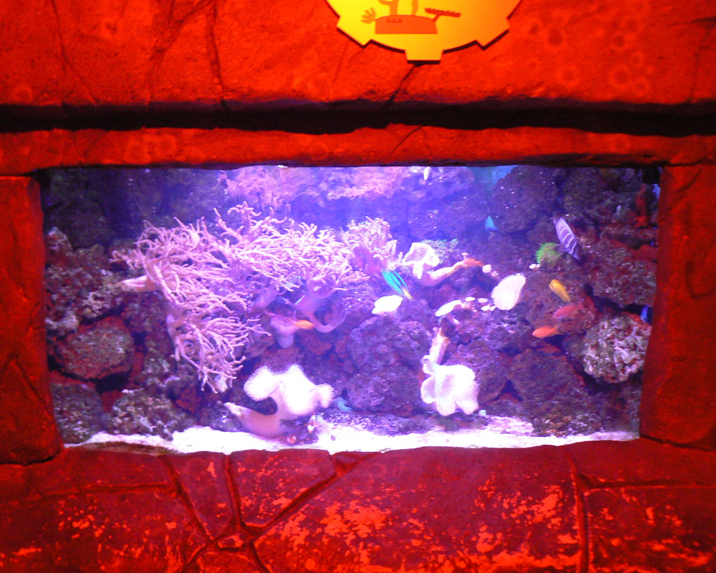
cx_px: 329
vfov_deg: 39.2
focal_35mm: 38
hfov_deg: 47.9
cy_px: 286
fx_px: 805
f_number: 2.8
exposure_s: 1/4
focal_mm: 6
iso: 200
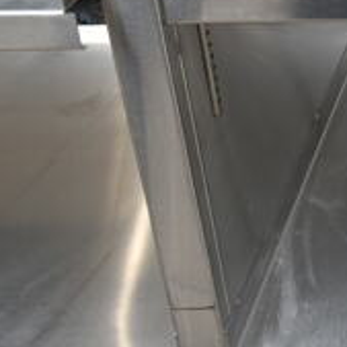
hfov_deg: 17.8
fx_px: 941
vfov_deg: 20.2
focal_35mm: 83
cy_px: -6
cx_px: 577
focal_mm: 18
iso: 100
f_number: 7.1
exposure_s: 1/200
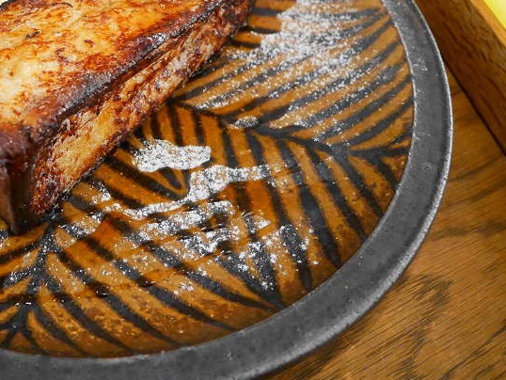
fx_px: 600
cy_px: 61
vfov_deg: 33.8
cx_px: 98
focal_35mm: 41
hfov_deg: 43.5
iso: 3200
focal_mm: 12
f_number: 3.5
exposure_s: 1/50
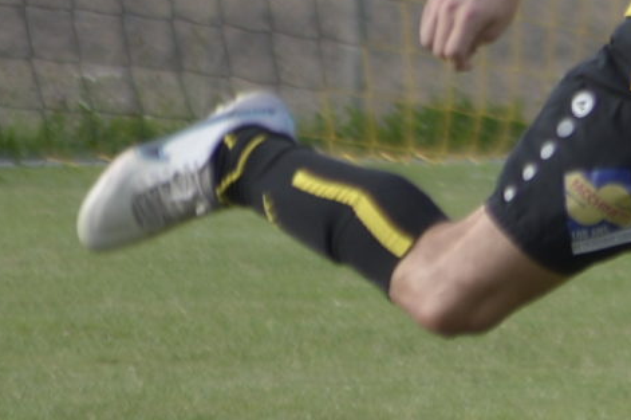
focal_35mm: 1630
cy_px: 123
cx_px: 1129
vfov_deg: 0.8
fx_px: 28540
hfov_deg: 1.3
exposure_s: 1/640
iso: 280
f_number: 5.6
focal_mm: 300
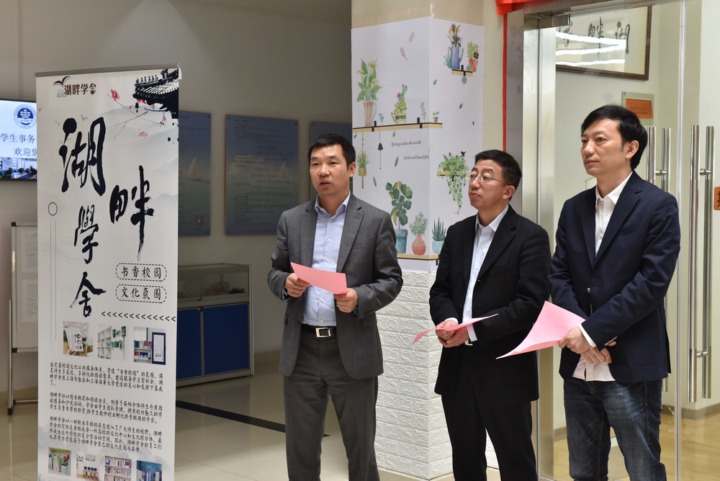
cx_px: 360
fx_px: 1101
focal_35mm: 55
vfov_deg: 24.7
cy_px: 240
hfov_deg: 36.2
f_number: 5
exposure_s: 1/100
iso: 800
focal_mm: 55
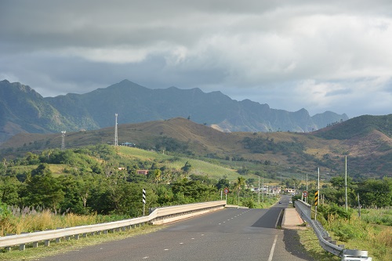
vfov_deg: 13.0
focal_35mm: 105
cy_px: 130
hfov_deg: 19.5
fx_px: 1143
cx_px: 196
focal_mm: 70
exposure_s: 1/250
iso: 160
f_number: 8
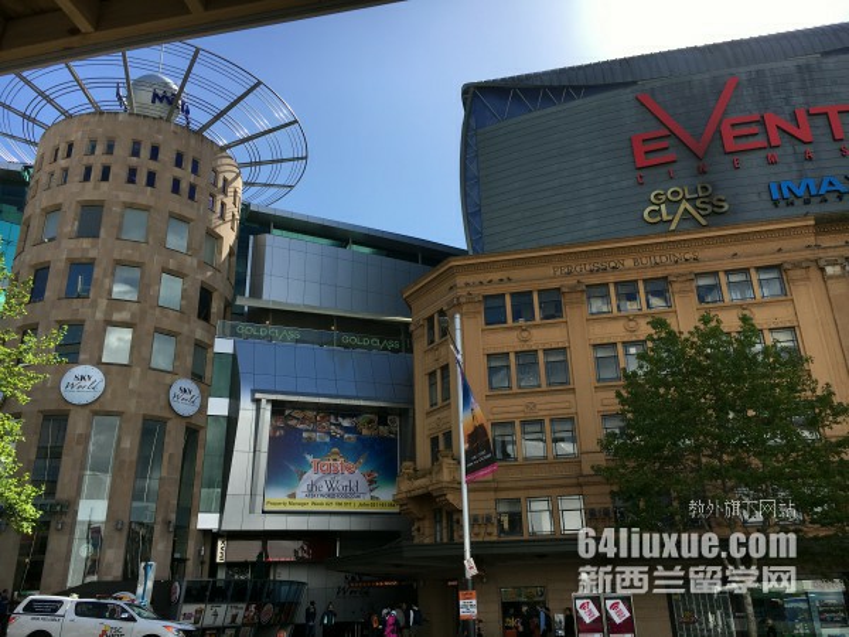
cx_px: 424
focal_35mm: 29
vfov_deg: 48.2
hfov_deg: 61.7
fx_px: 711
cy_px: 318
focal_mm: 4.15
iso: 25
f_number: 2.2
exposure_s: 1/1261
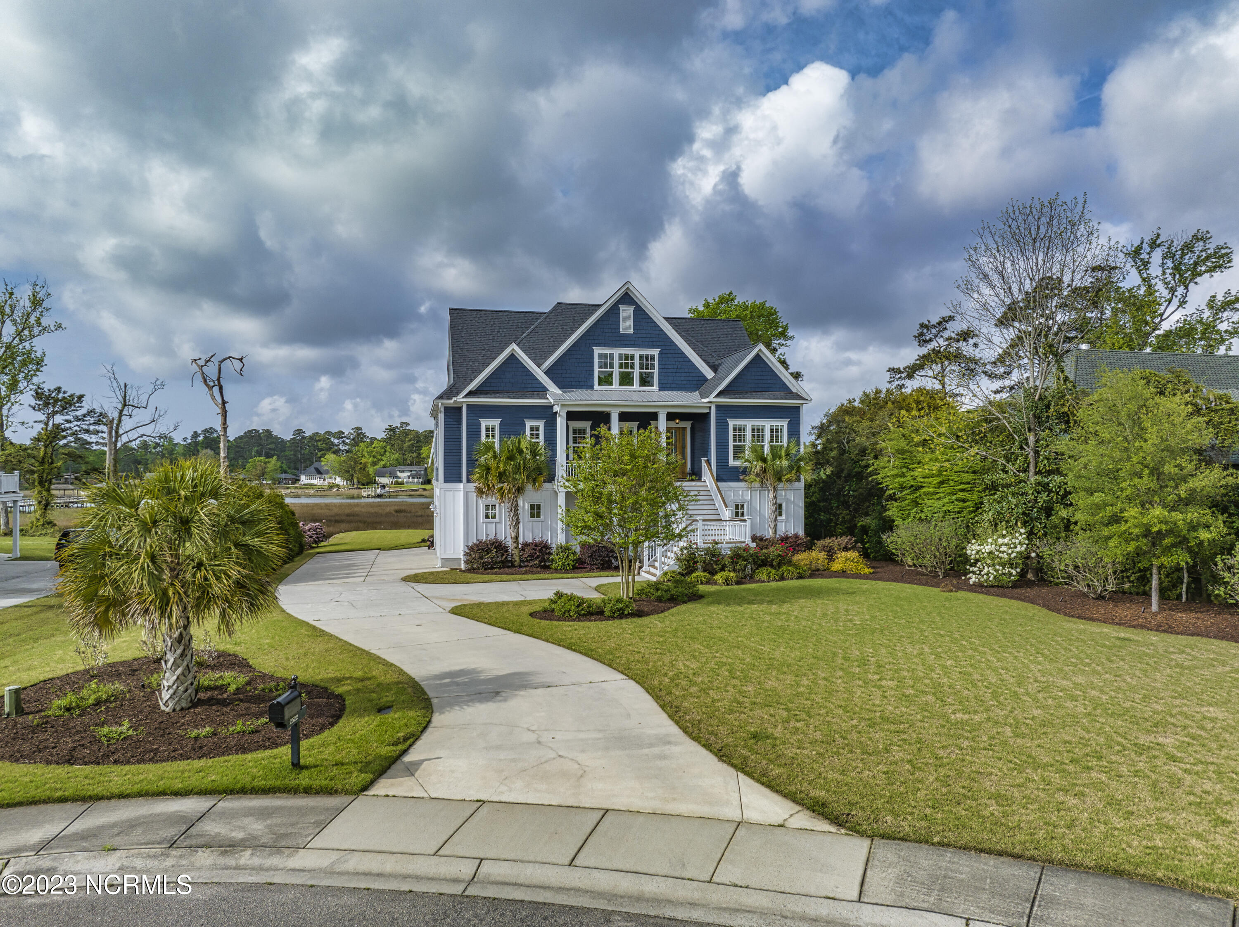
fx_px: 858
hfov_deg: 71.6
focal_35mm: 24
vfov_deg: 56.8
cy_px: 464
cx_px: 620
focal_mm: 12.29
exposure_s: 1/1250
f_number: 4
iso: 100
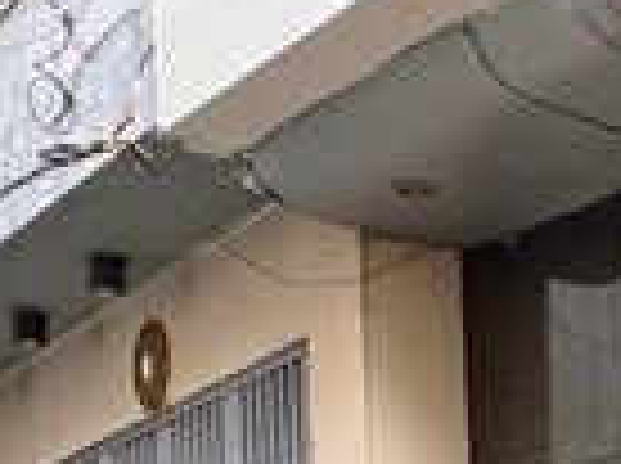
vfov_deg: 12.6
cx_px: 1076
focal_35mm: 104
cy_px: 910
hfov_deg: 16.3
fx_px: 1862
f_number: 2.2
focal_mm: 2.22
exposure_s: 1/99
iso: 64
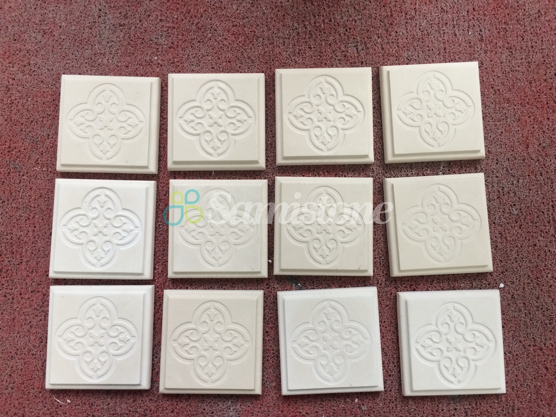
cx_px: 278
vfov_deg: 48.2
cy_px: 208
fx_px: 466
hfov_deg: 61.7
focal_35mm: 29
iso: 125
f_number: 2.2
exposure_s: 1/33
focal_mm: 4.15
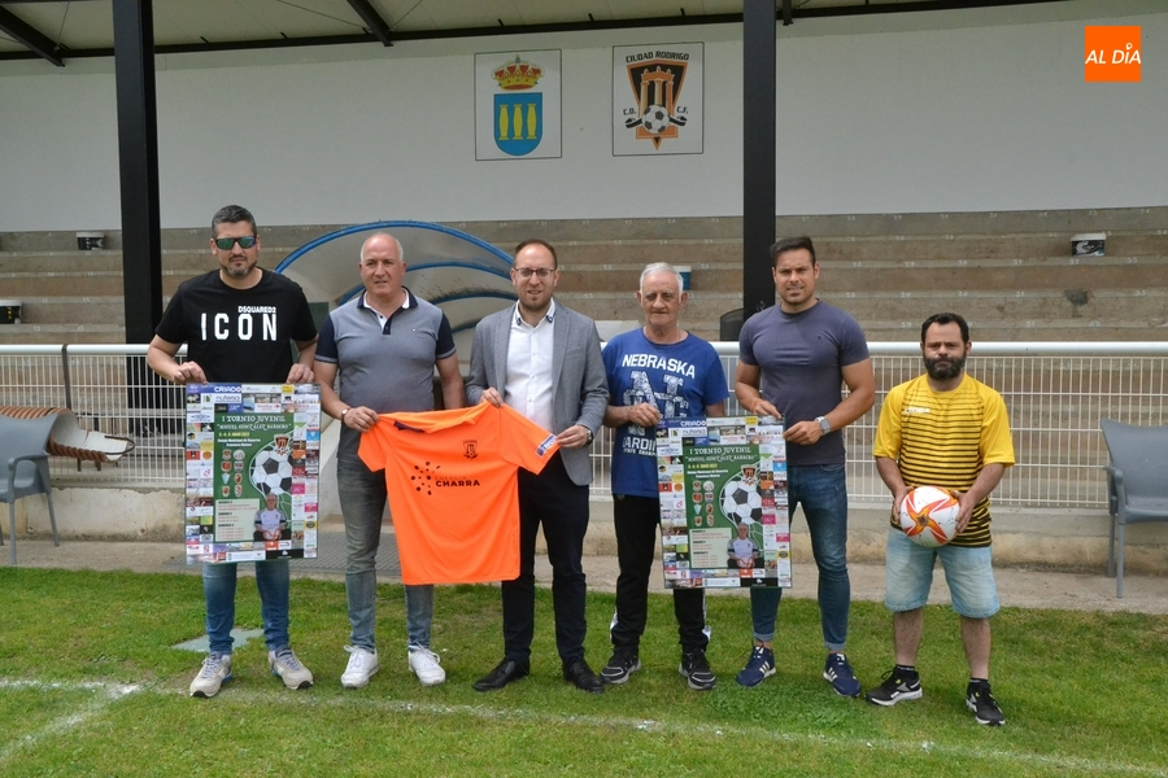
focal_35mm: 60
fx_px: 1947
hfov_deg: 33.4
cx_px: 584
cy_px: 389
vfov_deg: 22.6
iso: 3200
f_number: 18
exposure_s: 1/1250
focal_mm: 40
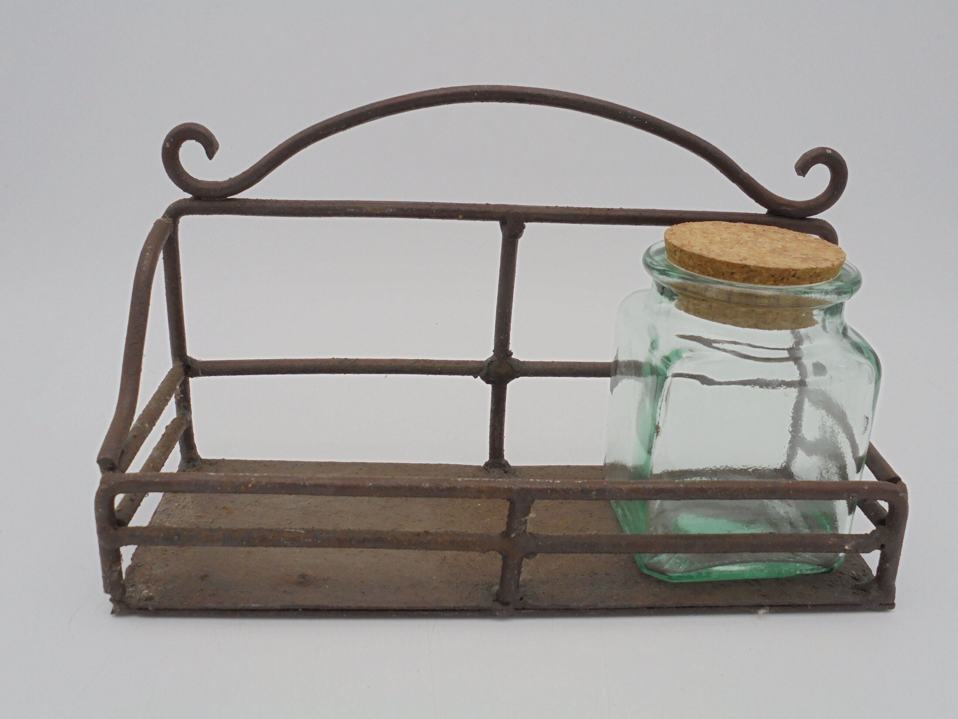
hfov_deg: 54.0
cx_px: 479
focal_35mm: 34
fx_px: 941
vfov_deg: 41.8
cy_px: 360
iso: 100
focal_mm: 6.1
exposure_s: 1/250
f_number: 4
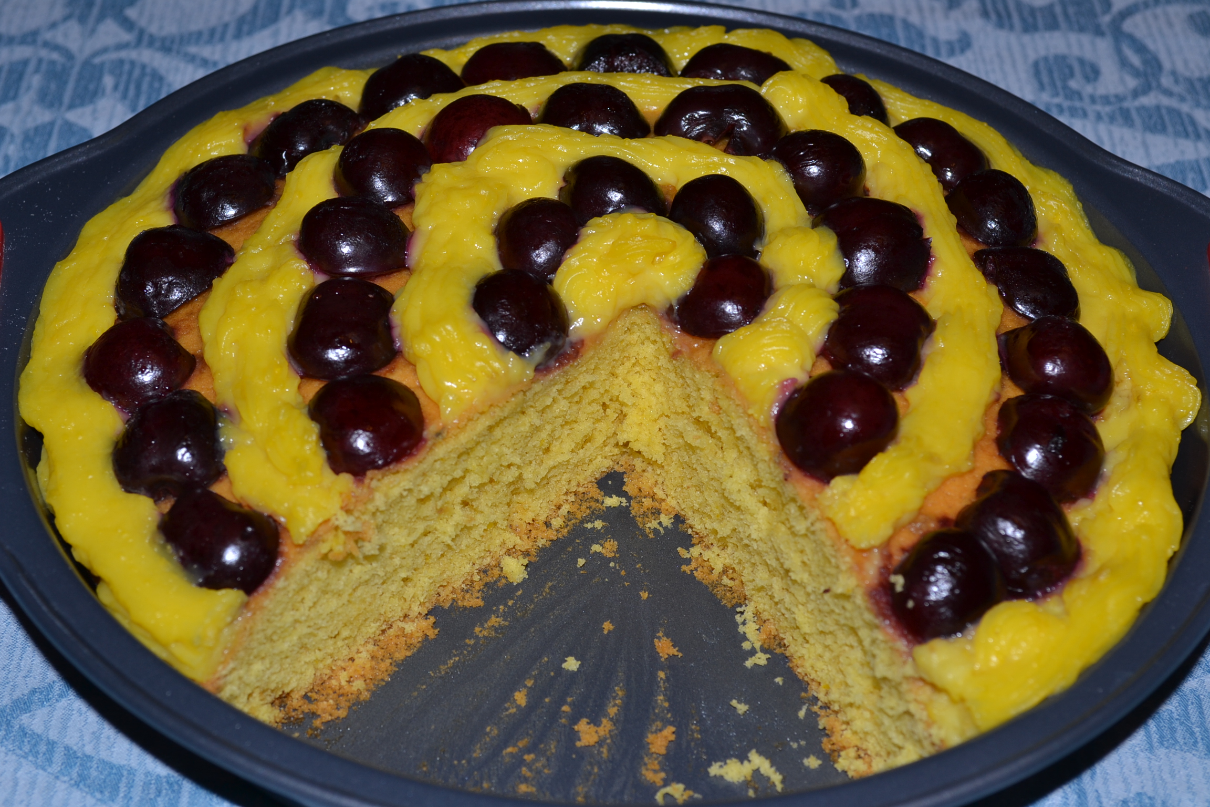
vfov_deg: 20.6
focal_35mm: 66
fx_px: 2218
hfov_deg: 30.5
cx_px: 605
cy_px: 404
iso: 100
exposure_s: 1/60
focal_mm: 44
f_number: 8
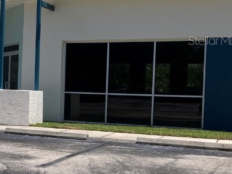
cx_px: -58
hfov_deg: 23.9
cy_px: 40
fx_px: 489
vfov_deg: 20.0
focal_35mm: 73
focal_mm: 3.99
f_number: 1.8
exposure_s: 1/3690
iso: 25
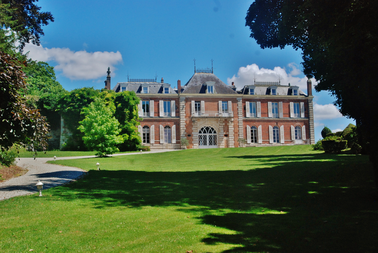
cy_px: 126
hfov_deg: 38.8
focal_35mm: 51
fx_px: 536
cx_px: 189
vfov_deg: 26.6
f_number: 10
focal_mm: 34
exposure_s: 1/400
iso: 500
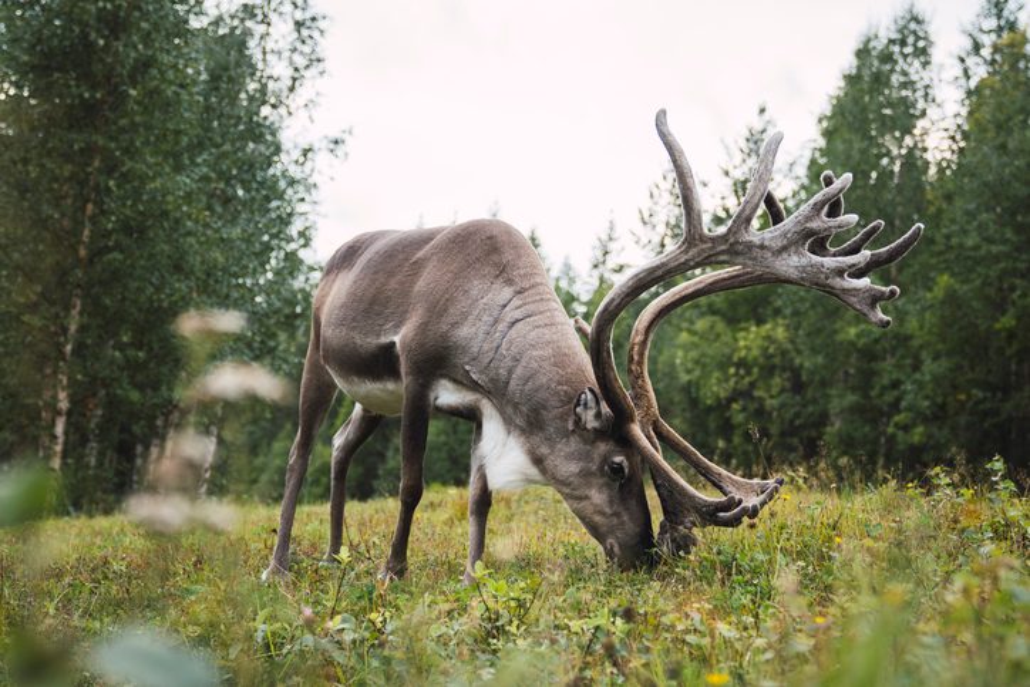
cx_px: 515
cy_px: 344
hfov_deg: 30.5
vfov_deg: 20.6
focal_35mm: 66
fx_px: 1889
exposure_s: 1/250
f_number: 2.8
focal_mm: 44
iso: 100
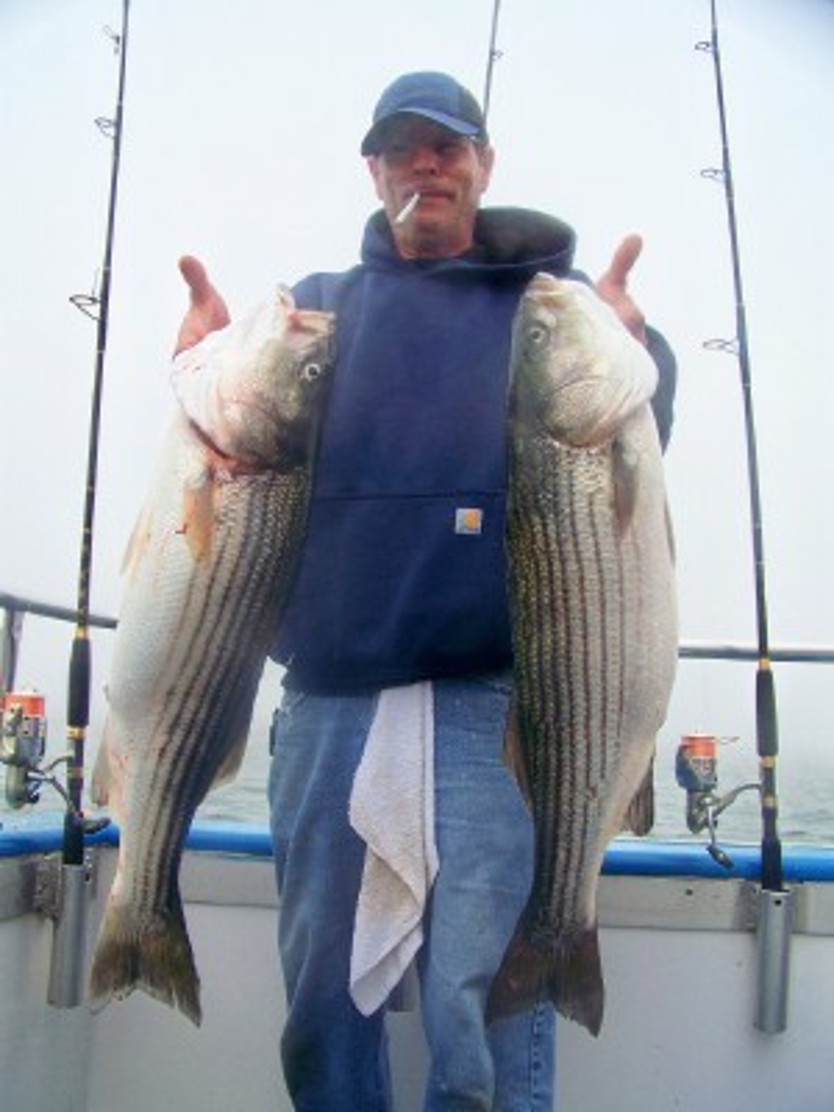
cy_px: 556
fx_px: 1156
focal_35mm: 36
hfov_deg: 39.7
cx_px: 417
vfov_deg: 51.4
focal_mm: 5.85
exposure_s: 1/500
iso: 64
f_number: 4
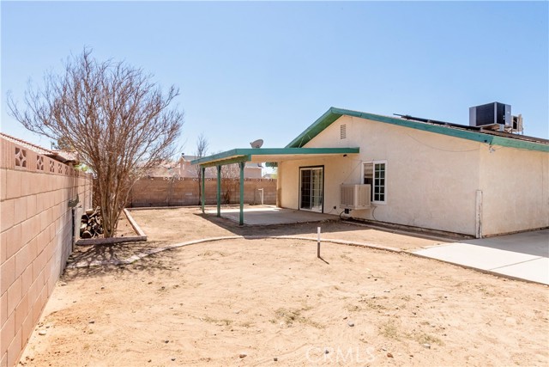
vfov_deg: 64.6
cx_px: 274
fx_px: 290
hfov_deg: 86.9
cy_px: 184
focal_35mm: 19
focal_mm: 13
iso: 400
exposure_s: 1/250
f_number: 22
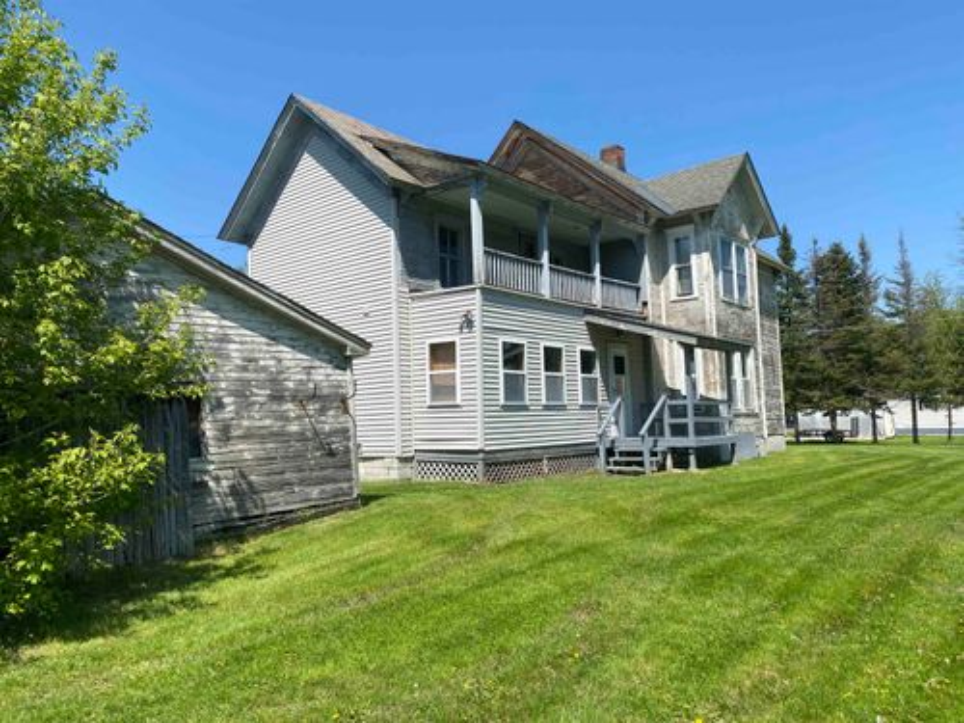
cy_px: 362
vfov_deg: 53.1
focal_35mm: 26
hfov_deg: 67.3
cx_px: 482
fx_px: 724
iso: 32
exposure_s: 1/2688
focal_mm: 4.25
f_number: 1.8
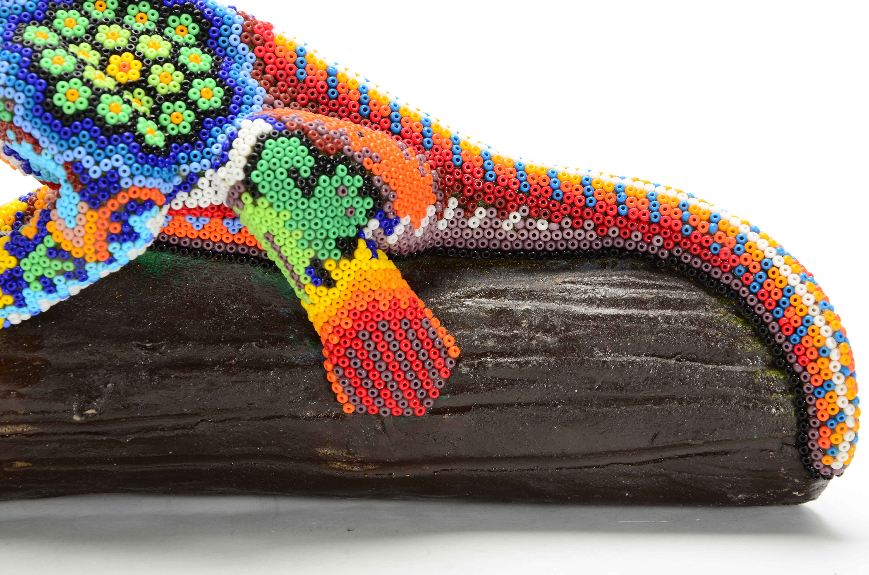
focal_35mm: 128
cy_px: 288
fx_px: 3071
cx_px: 434
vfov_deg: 10.7
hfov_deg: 16.1
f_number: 13
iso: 200
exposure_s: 1/160
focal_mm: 85
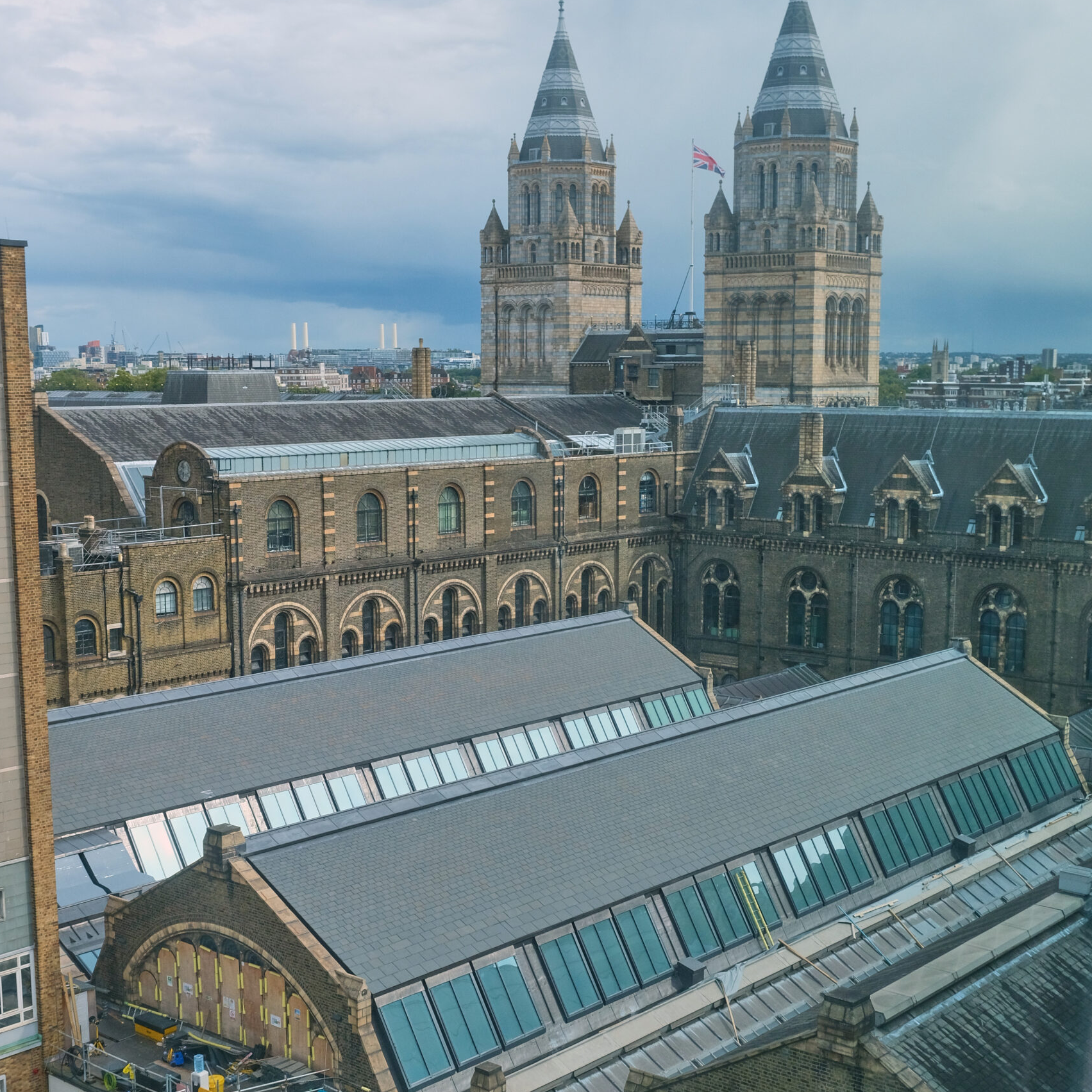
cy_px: 663
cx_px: 545
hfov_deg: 36.8
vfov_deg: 36.6
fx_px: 1642
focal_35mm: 46
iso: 1250
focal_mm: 24.3
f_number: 6.4
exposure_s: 1/1500
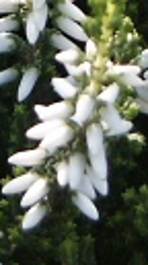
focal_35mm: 529
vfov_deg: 4.0
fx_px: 3713
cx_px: -247
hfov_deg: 2.3
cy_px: -341
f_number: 3.6
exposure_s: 1/180
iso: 64
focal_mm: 15.54
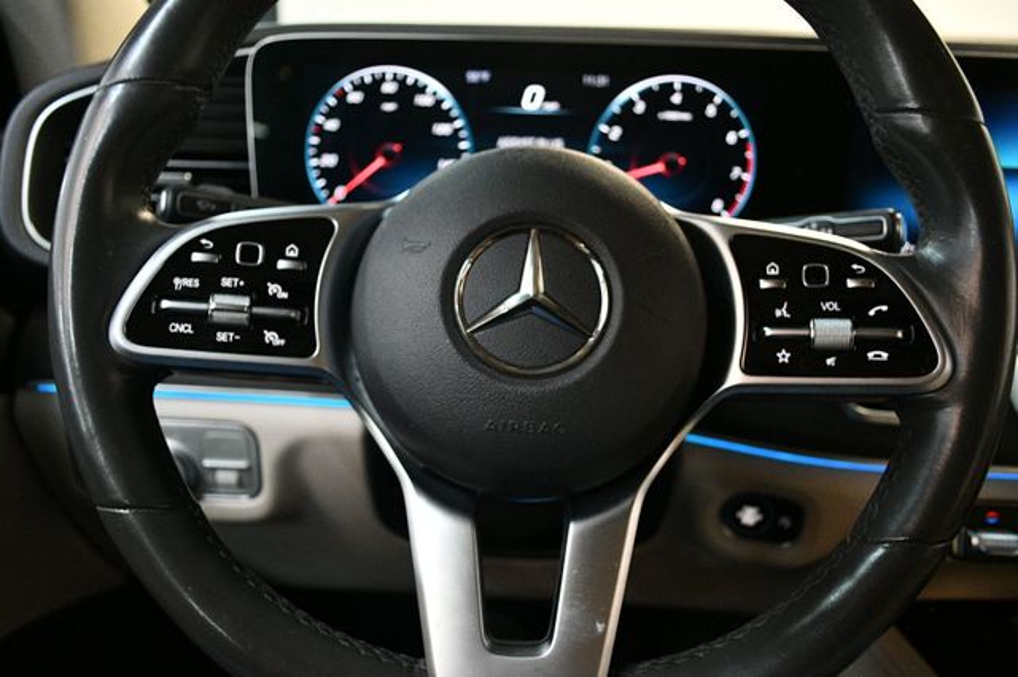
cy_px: 338
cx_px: 509
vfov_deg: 43.6
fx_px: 848
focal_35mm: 30
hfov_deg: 62.0
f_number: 3.8
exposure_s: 1/80
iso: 3200
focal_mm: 20
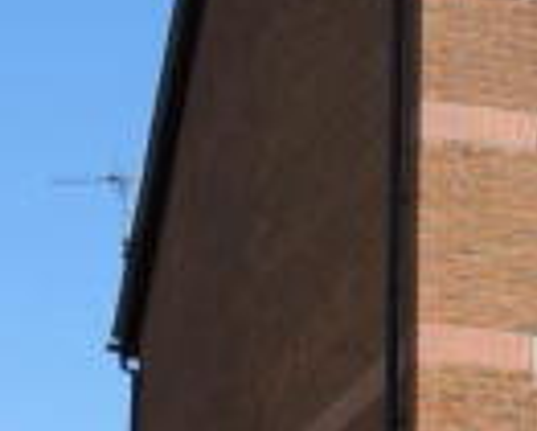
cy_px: 544
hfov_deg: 13.5
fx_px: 2274
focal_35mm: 143
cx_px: 297
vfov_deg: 10.6
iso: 100
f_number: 3.2
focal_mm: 5.8
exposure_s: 1/1000
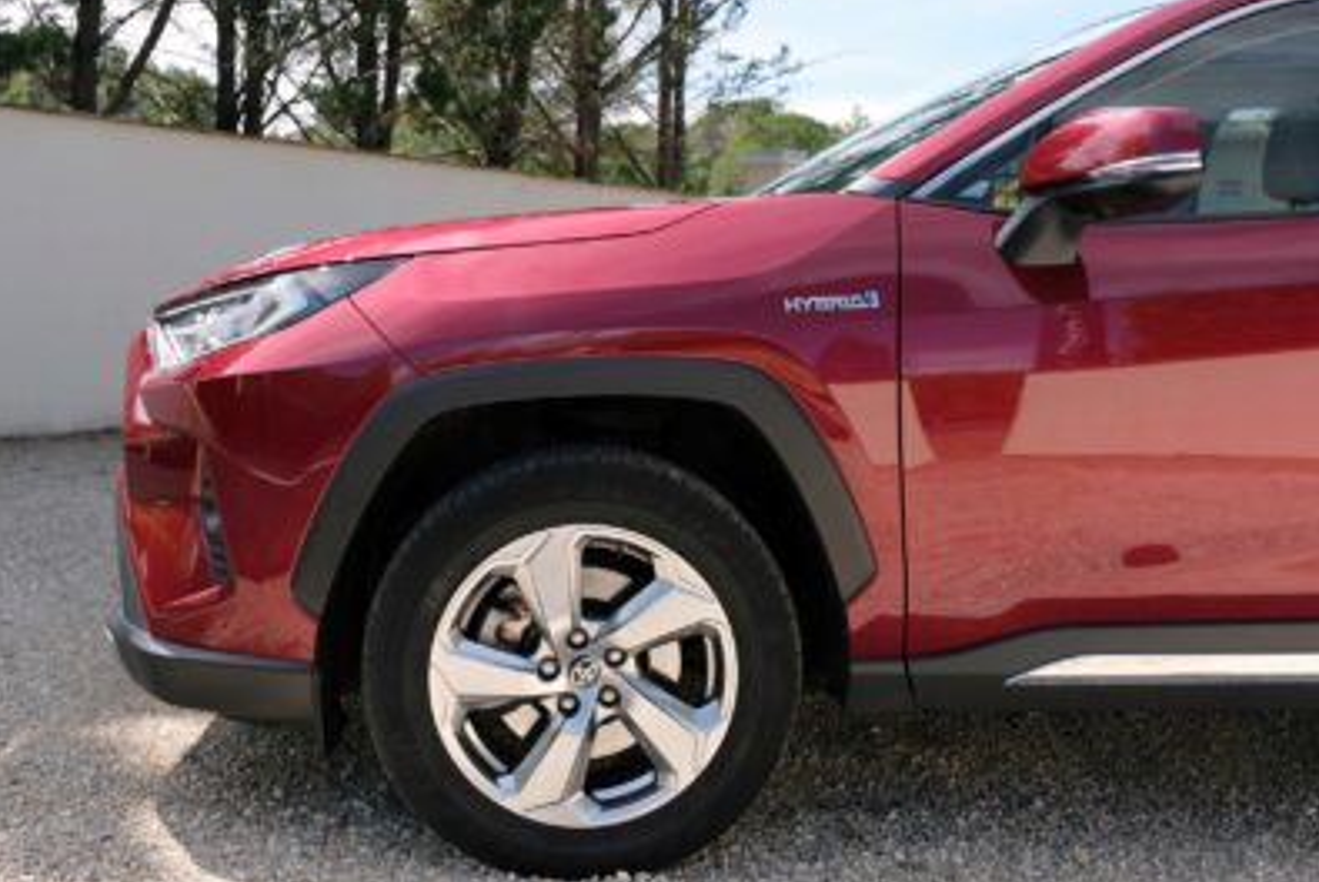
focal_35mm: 33
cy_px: 404
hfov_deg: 57.2
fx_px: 1210
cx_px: 631
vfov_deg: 40.0
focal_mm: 19.4
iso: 200
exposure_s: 1/680
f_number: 4
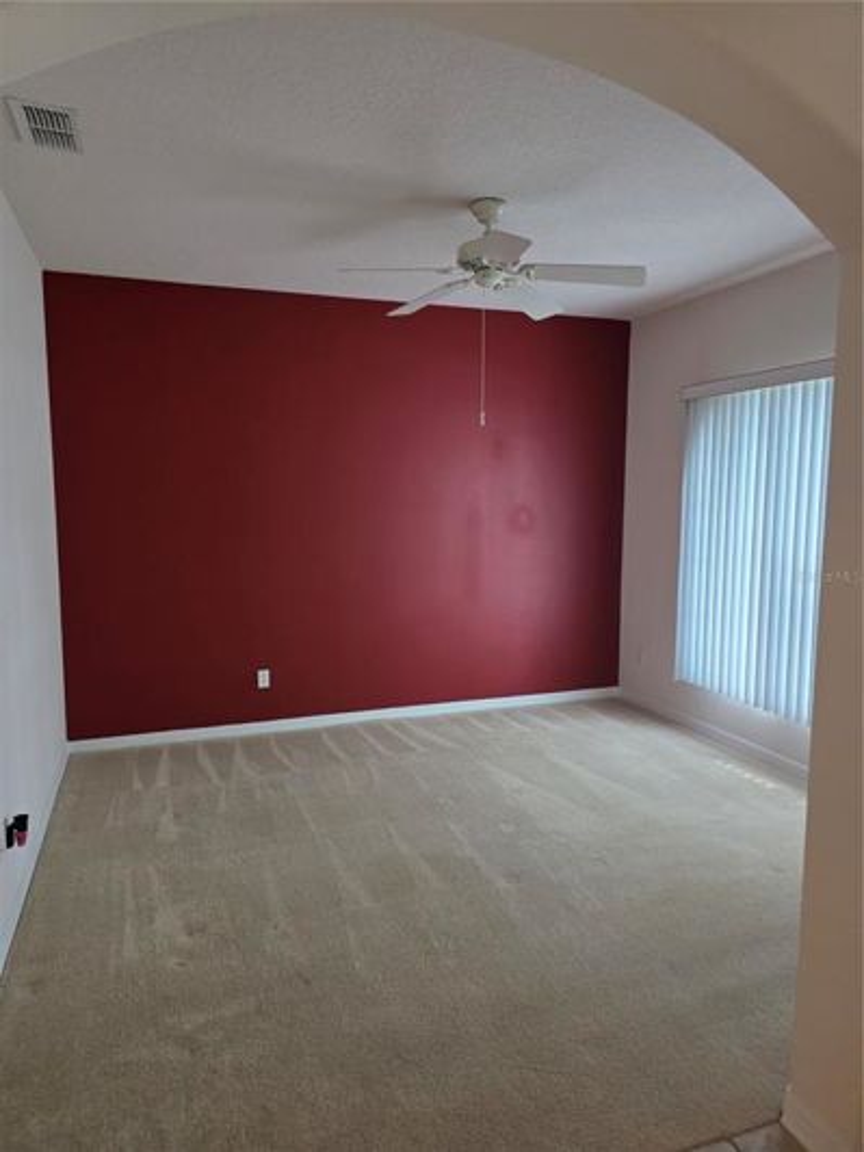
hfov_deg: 58.9
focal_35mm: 23
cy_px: 576
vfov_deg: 73.9
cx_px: 432
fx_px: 765
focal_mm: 6.3
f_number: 1.7
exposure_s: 1/120
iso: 500
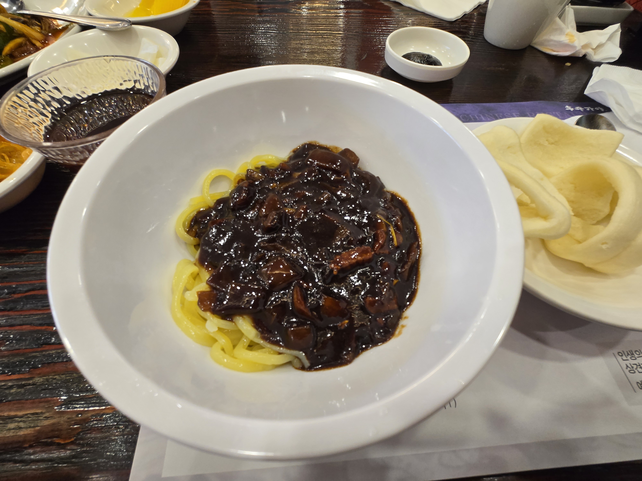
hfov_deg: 106.2
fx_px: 241
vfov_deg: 89.9
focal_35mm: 13
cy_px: 240
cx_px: 321
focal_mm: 1.7
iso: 100
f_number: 2.2
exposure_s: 1/60
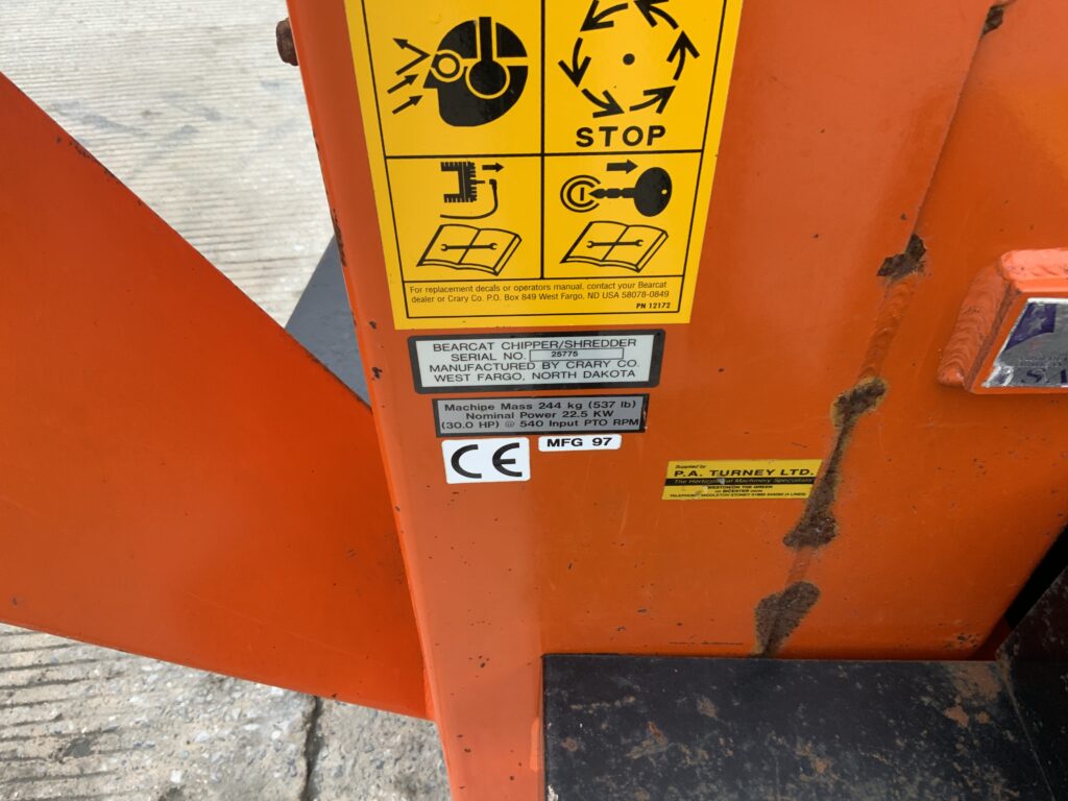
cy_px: 400
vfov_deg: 48.2
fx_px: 895
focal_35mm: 29
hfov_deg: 61.7
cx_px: 534
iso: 40
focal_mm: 3
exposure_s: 1/122
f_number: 1.8
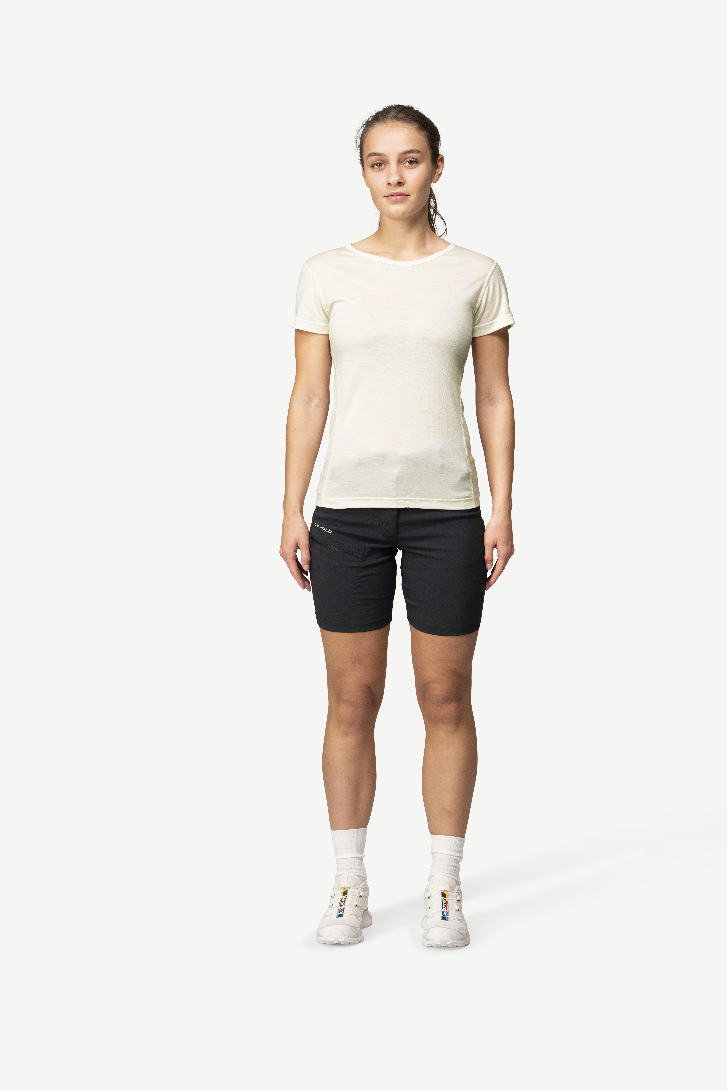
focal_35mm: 70
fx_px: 2120
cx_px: 364
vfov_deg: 28.8
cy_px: 546
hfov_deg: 19.5
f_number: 5
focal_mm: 70
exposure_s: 1/80
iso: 500
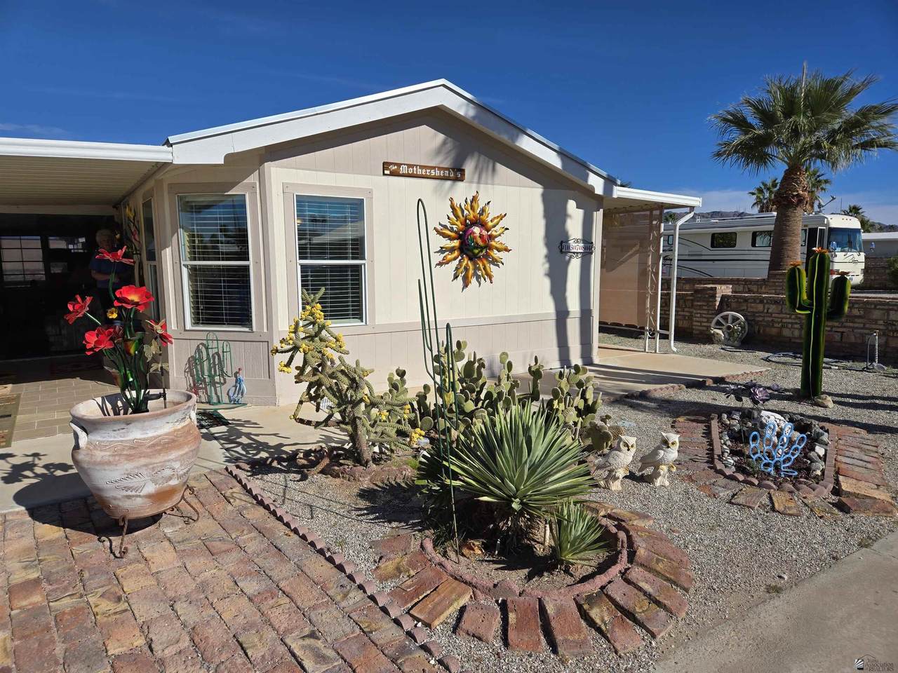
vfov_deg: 58.9
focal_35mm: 23
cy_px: 336
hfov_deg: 73.9
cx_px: 449
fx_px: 597
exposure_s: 1/3903
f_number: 1.8
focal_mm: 5.4
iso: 25
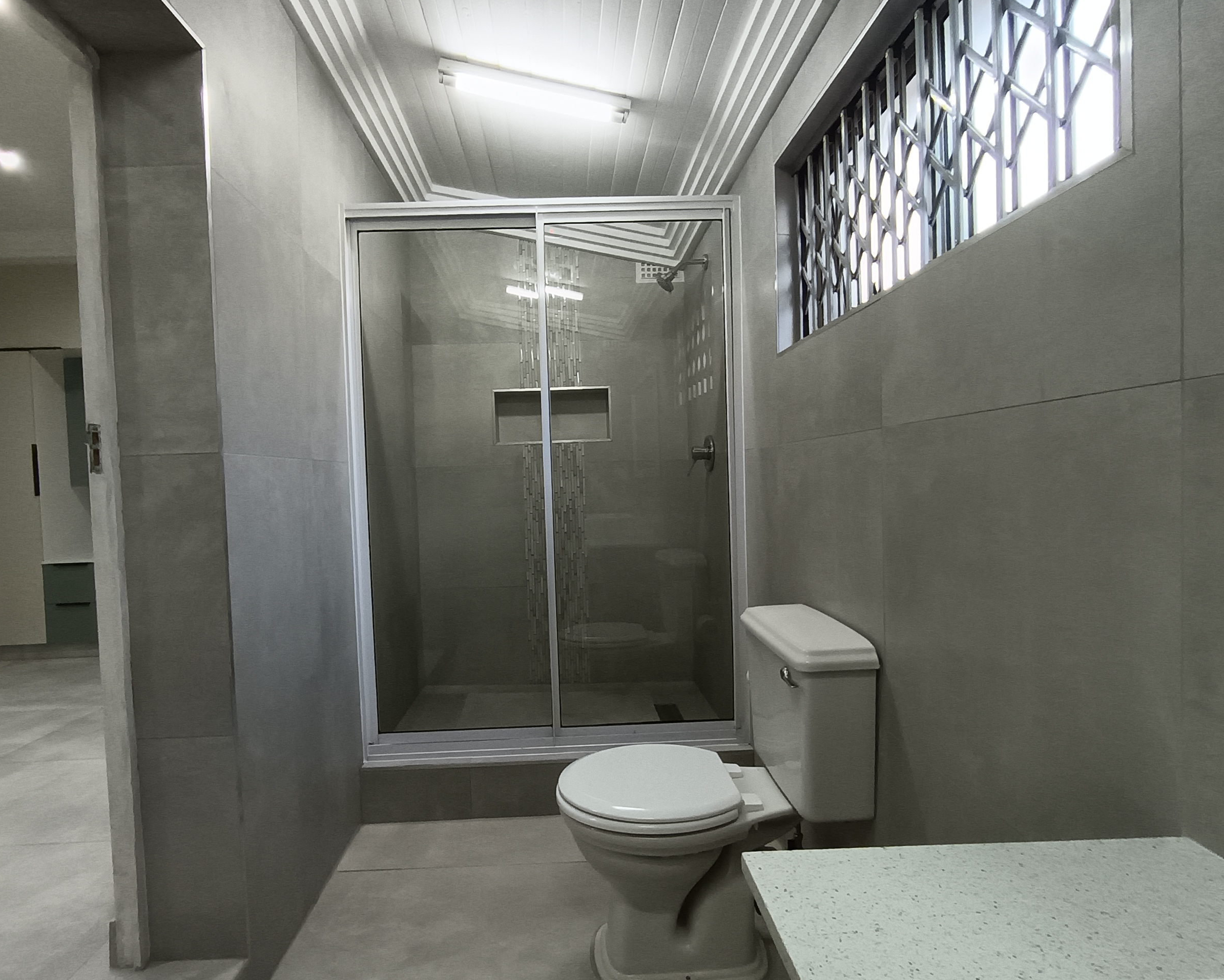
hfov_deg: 86.3
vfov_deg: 73.8
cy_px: 496
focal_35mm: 18
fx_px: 652
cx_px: 576
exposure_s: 1/50
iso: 584
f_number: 2.2
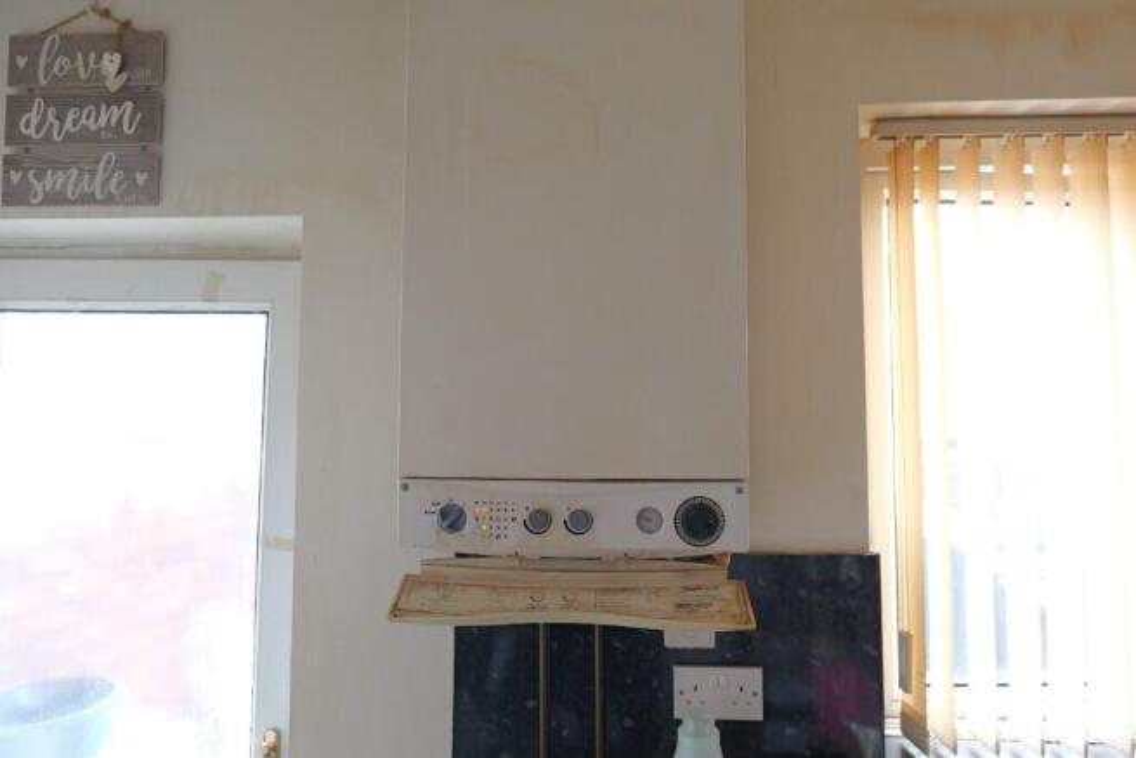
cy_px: 379
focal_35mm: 21
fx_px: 663
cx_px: 568
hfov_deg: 81.2
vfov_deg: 59.5
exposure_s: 1/60
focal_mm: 21
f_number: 3.6
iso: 4000
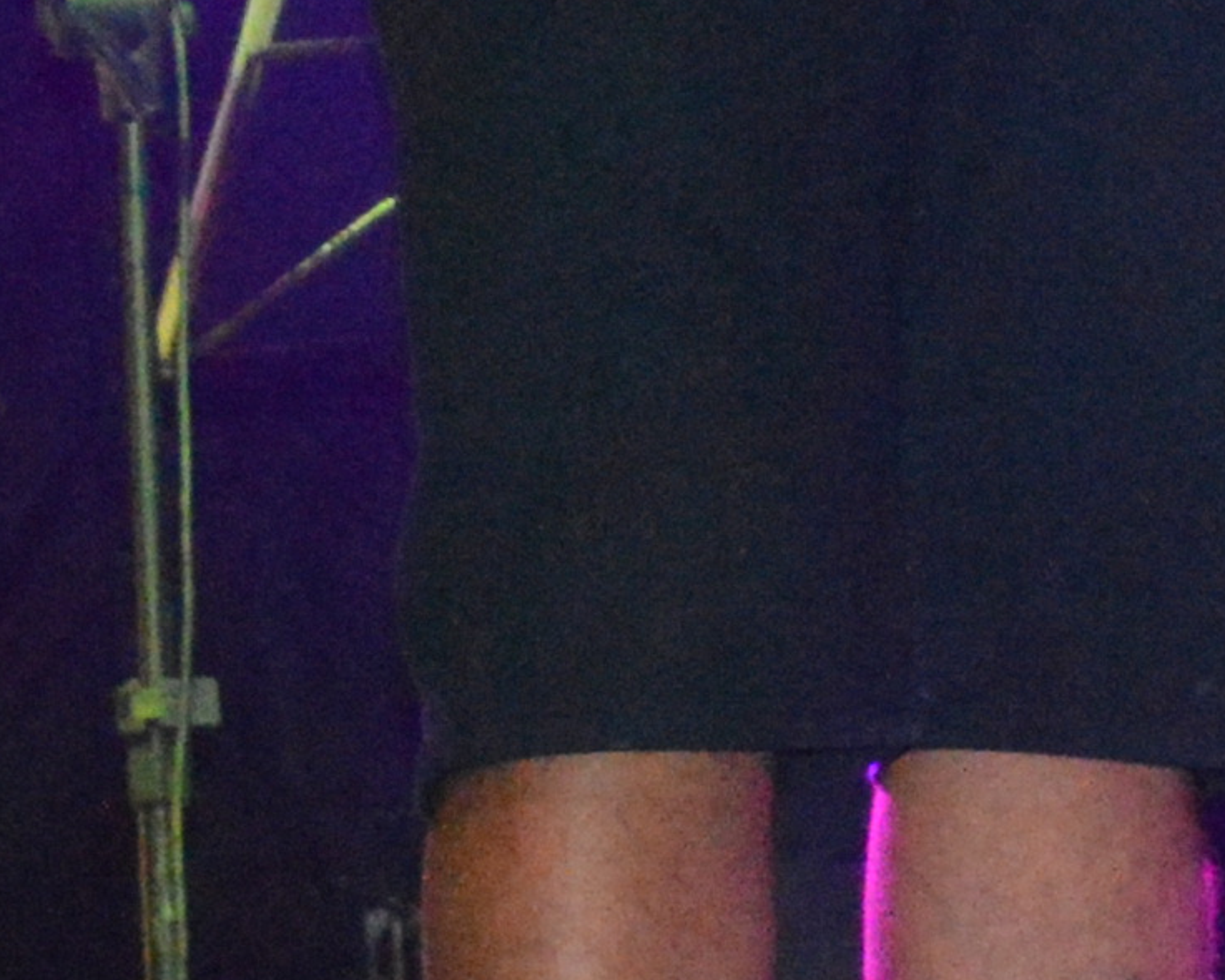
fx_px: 14572
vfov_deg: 3.8
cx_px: 937
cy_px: -756
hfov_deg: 4.8
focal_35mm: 402
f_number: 5
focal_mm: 35
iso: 3200
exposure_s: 1/60
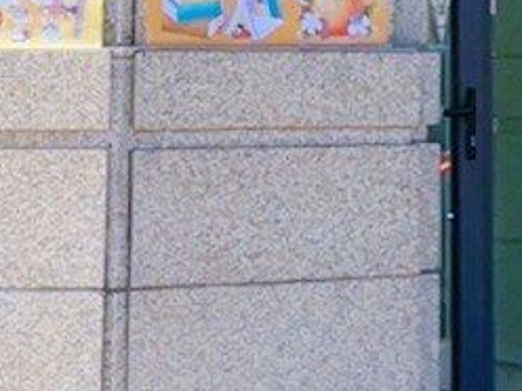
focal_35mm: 157
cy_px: -542
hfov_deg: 12.3
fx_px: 2368
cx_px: -78
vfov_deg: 8.6
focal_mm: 4.2
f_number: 1.6
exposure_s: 1/1366
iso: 32
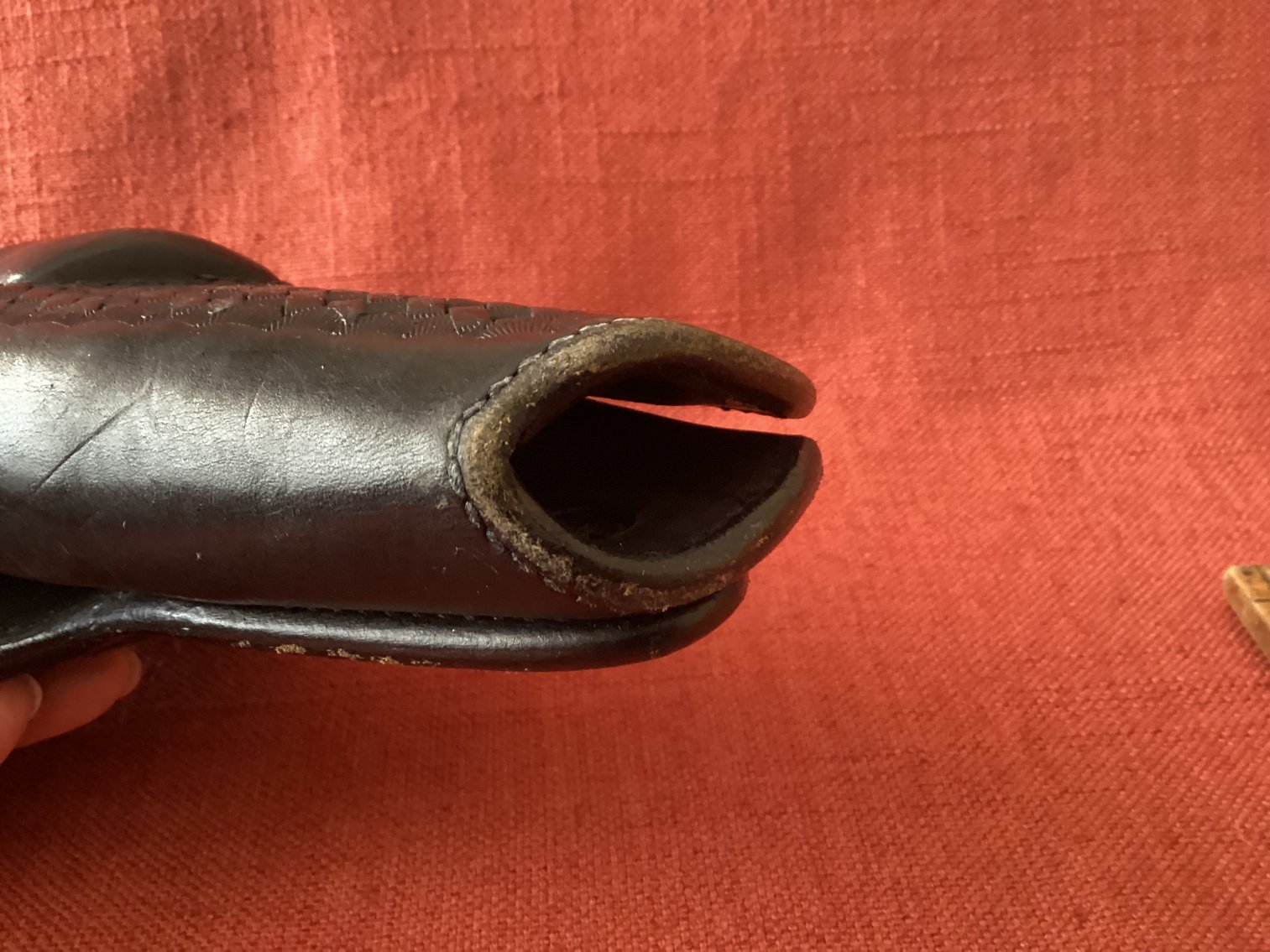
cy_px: 476
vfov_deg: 45.4
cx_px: 635
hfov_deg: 58.3
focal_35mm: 31
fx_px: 1137
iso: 500
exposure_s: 1/30
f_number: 2.4
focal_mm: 3.3
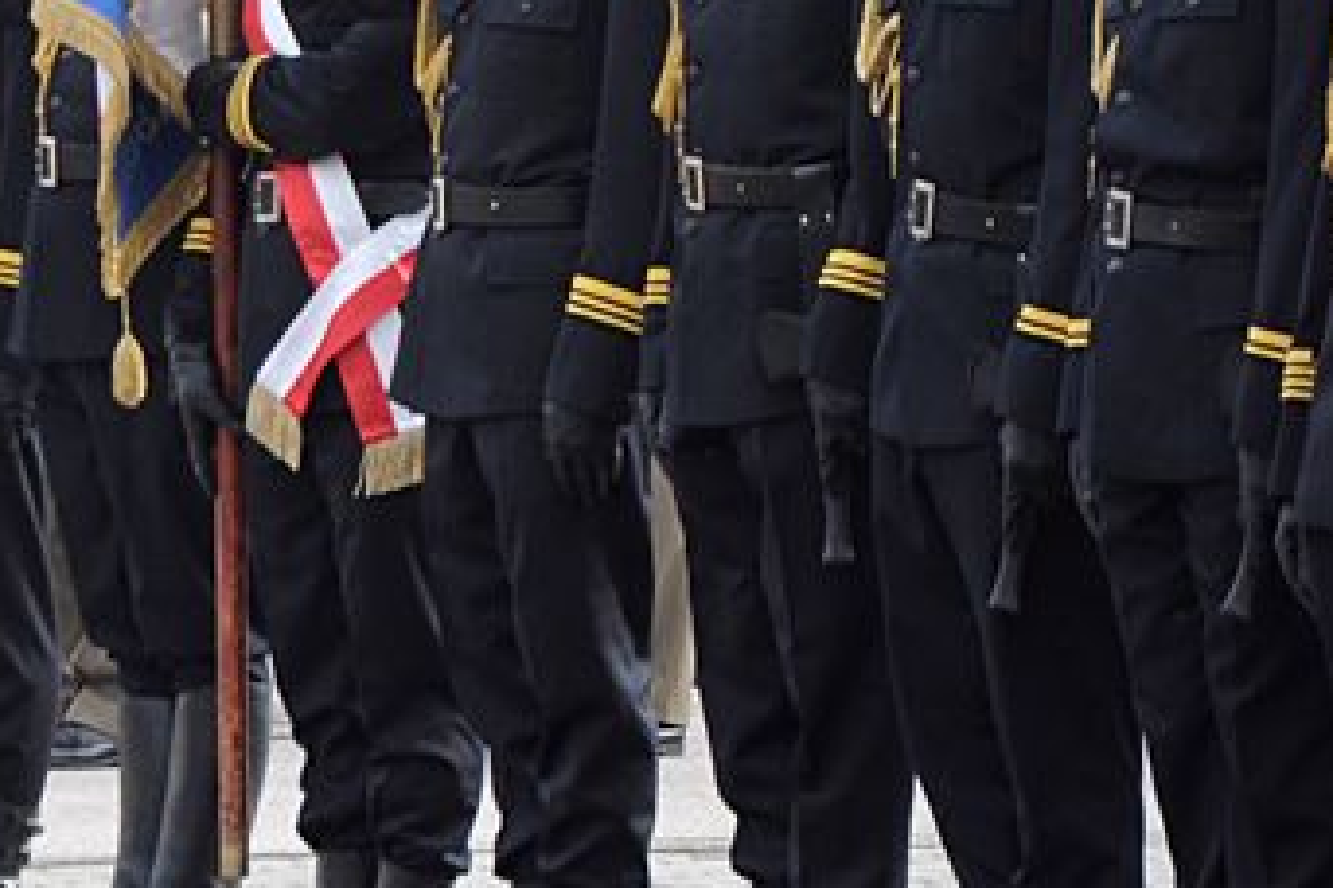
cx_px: -39
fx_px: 14486
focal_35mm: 391
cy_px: 220
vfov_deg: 3.5
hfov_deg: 5.3
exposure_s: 1/500
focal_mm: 105
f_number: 5.6
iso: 500
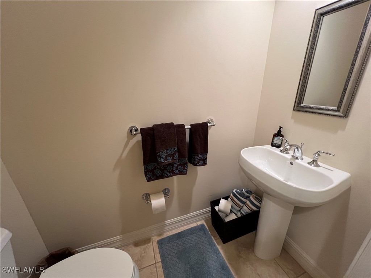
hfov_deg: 106.2
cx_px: 186
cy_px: 139
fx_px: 139
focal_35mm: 13
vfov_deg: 89.9
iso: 250
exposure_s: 1/60
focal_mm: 1.57
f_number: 1.8
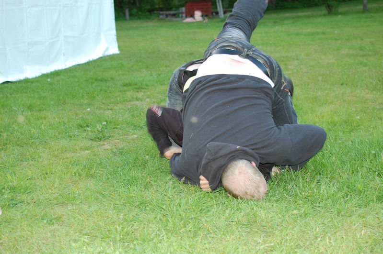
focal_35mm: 52
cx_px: 192
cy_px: 127
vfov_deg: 25.7
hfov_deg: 37.9
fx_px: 558
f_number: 2.8
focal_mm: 35
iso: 400
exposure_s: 1/60
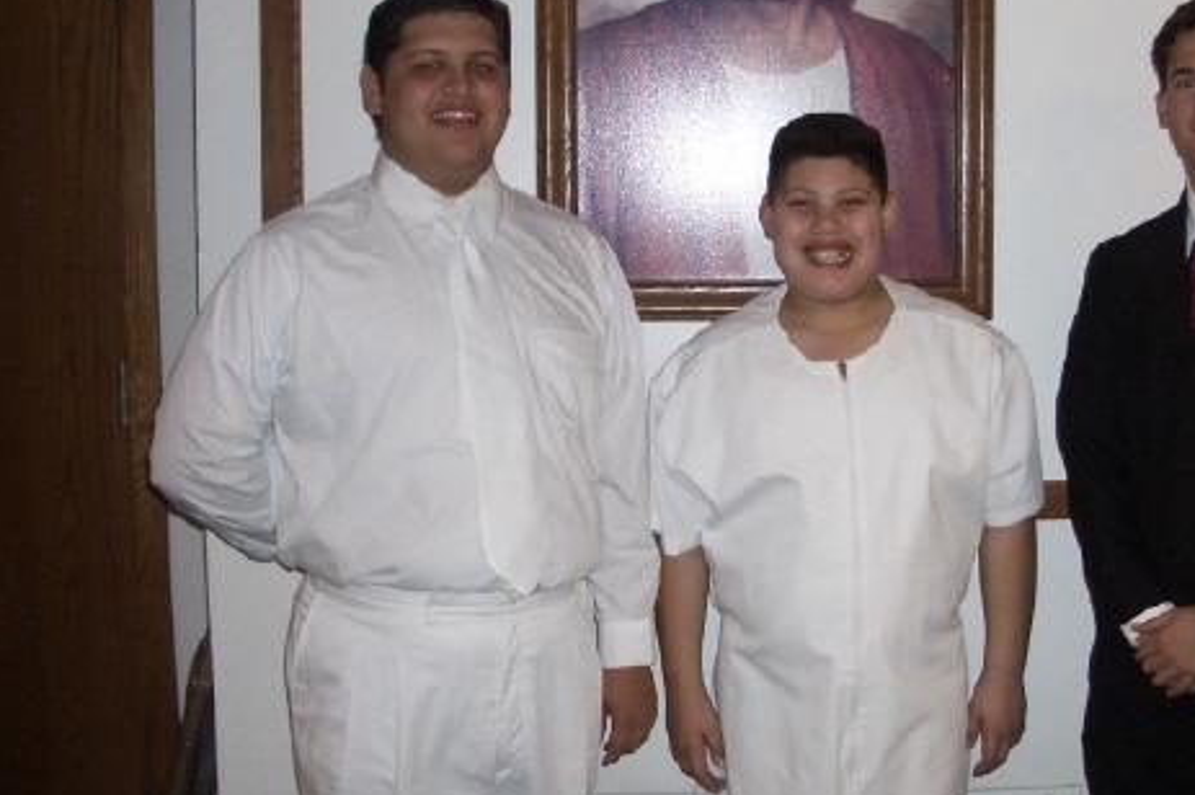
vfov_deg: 26.4
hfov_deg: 38.6
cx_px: 774
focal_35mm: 51
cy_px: 323
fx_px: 1692
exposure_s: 1/60
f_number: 2.6
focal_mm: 5.8
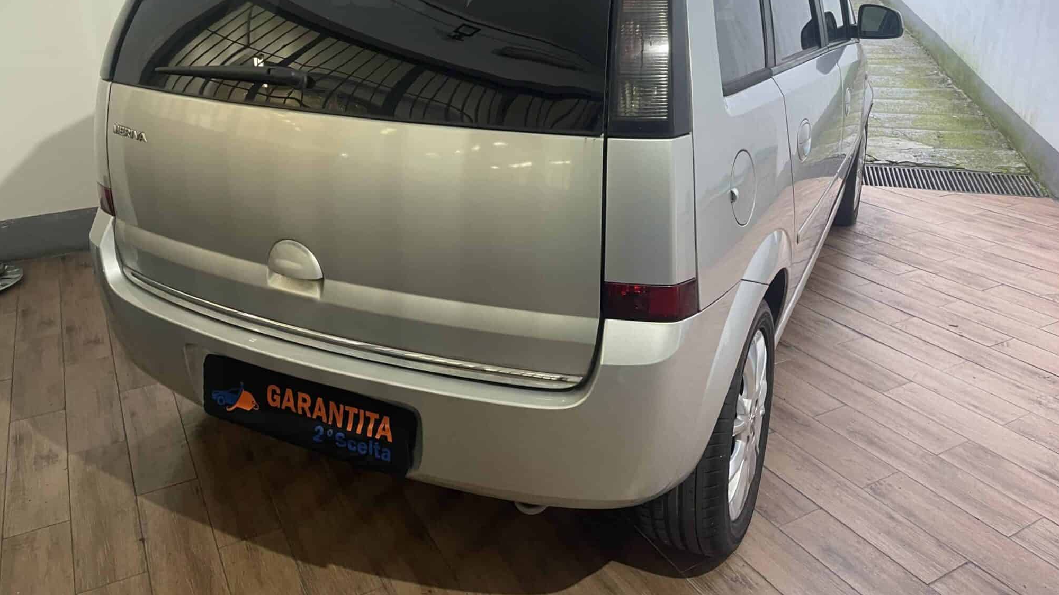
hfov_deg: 66.1
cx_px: 532
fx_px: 814
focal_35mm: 29
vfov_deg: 39.6
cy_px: 190
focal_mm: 4.2
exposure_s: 1/50
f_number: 1.6
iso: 125
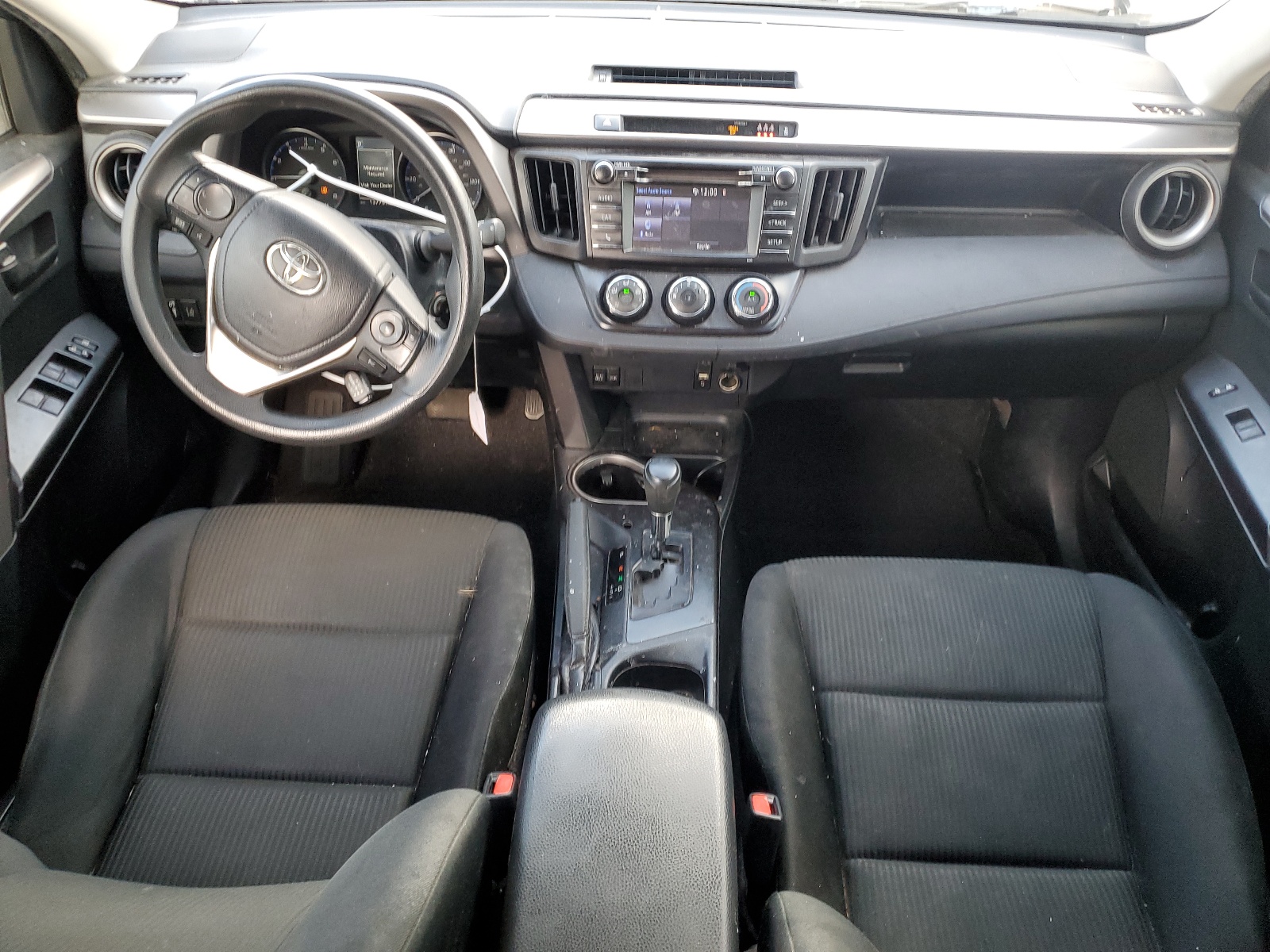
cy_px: 476
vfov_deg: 53.1
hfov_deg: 67.3
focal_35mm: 26
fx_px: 954
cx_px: 635
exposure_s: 1/120
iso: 98
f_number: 1.5
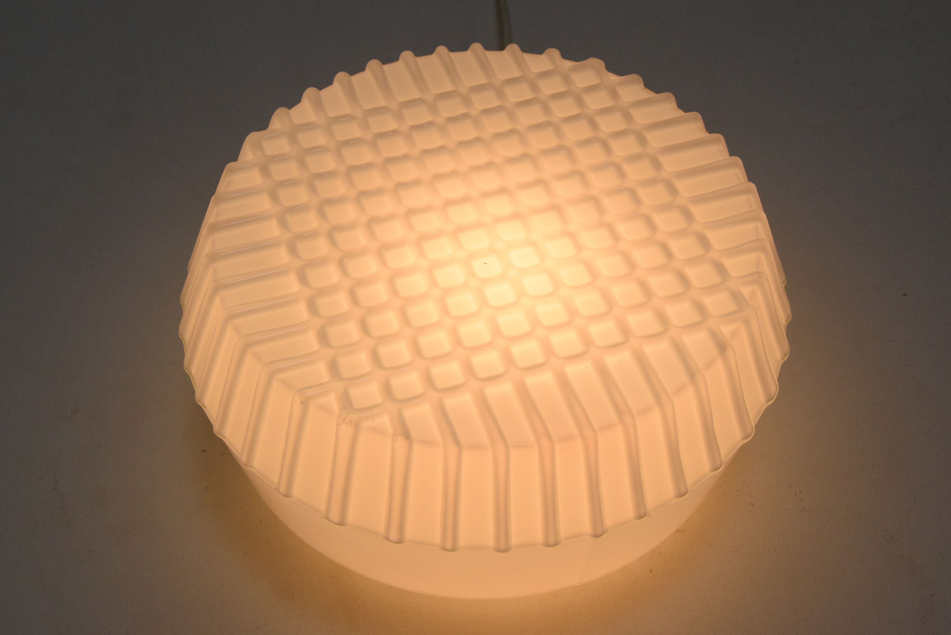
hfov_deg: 37.8
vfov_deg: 25.8
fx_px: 1388
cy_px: 318
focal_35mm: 52
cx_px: 476
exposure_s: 1/500
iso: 1600
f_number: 11
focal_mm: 35
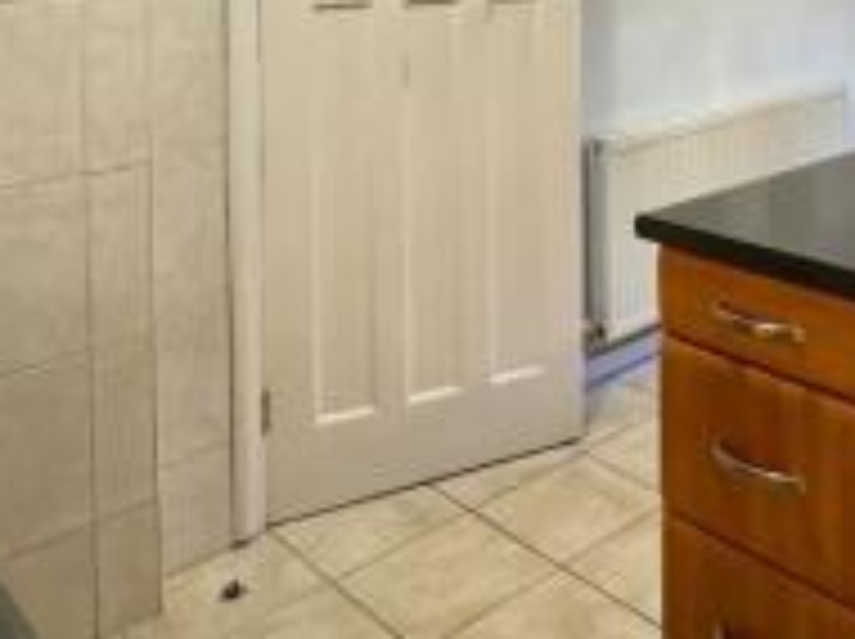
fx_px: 1061
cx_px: 785
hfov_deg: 40.3
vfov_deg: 30.0
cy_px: -70
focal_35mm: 43
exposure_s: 1/50
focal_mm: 2.22
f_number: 2.2
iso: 160
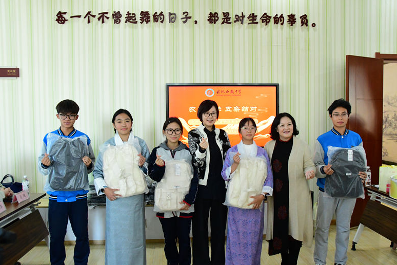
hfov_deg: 60.3
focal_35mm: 31
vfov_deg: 42.3
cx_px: 204
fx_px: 342
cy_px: 133
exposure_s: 1/160
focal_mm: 20
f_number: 5
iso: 5000
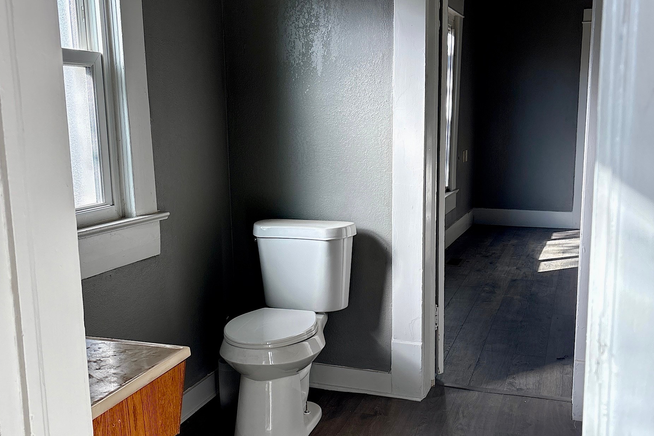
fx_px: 509
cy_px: 224
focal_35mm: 28
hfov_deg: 65.5
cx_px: 322
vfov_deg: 46.4
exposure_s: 1/233
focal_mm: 5.96
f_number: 1.6
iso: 125
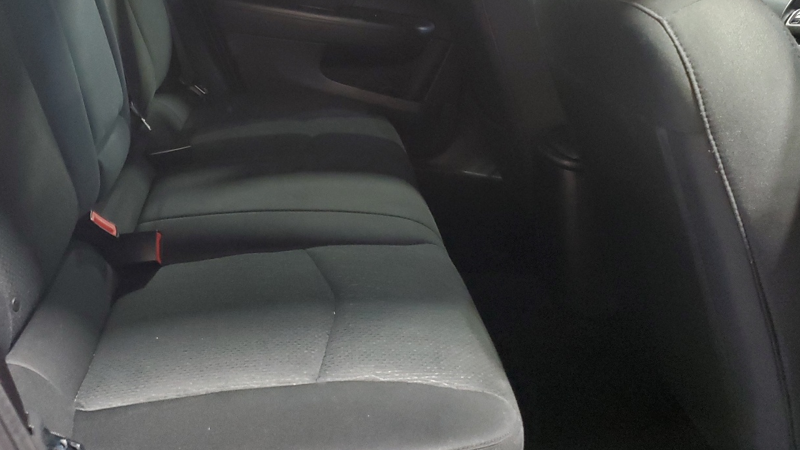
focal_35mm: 37
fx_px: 785
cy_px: 106
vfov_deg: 31.4
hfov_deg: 53.9
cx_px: 357
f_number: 1.5
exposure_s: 1/30
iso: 338
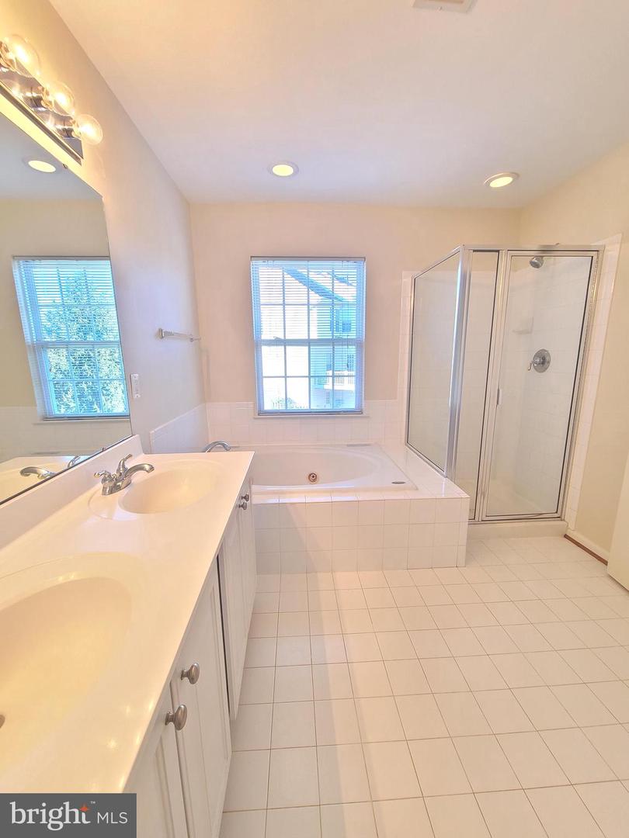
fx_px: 315
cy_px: 419
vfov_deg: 106.2
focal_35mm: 13
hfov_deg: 89.9
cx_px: 314
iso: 125
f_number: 2.2
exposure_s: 1/60
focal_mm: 2.2
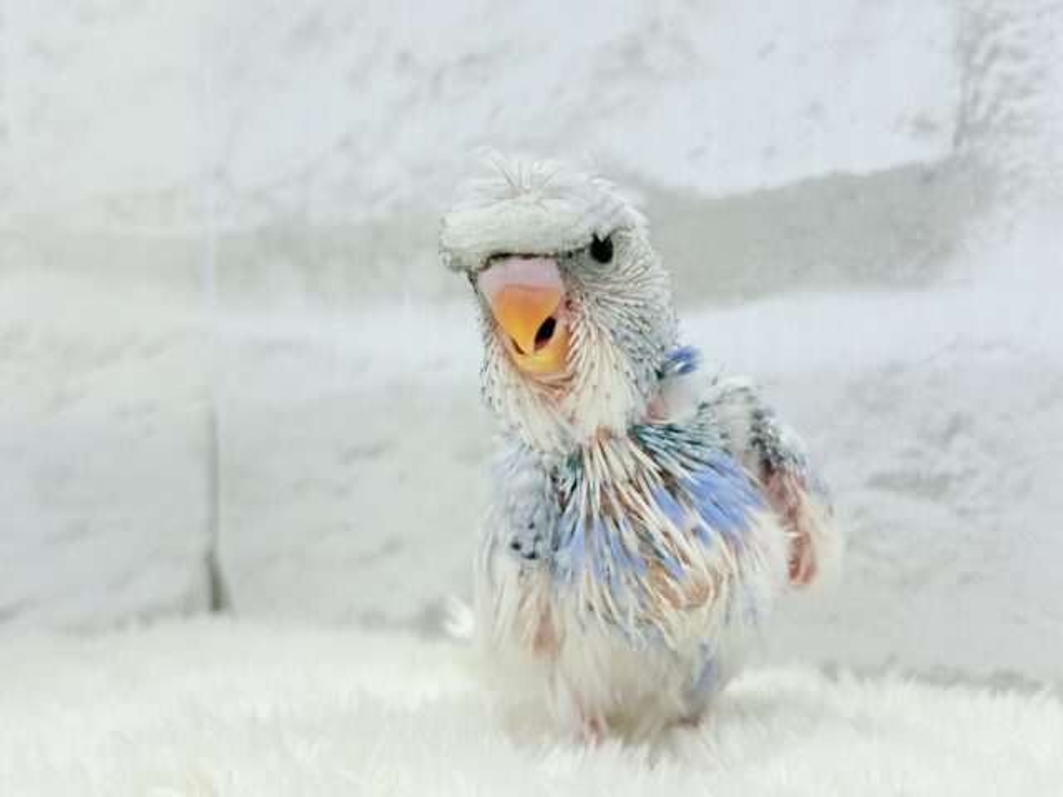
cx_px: 532
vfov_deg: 28.0
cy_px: 398
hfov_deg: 36.8
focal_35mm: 52
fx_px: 1597
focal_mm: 5.96
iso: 64
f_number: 1.6
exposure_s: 1/100
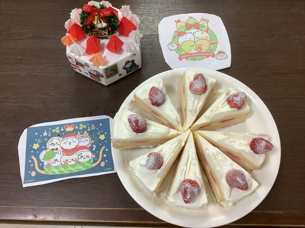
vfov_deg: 45.4
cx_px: 152
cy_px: 114
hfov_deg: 58.4
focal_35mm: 31
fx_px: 273
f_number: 2.4
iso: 125
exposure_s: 1/60
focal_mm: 3.3
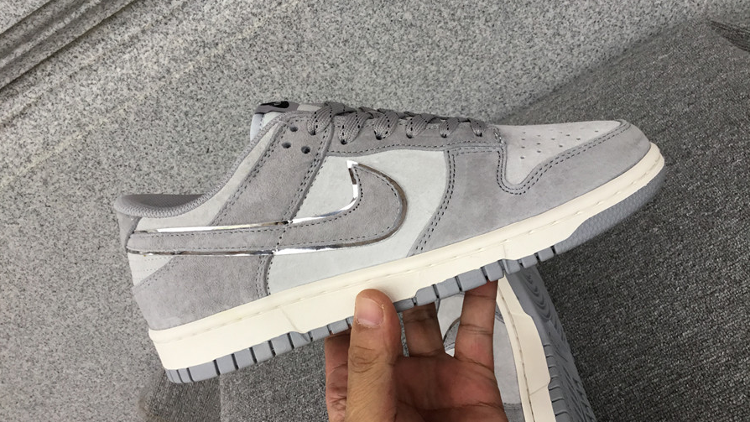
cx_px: 373
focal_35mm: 34
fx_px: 676
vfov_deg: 34.6
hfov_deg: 58.0
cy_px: 187
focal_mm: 3.3
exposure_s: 1/100
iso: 40
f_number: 2.4
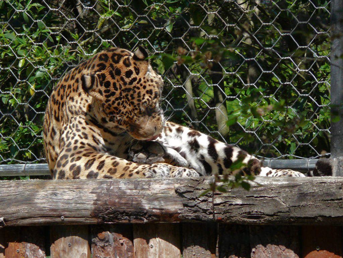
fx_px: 4162
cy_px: 129
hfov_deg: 4.7
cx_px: 172
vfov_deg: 3.5
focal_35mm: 420
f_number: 5.6
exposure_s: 1/250
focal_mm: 88.8
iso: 100
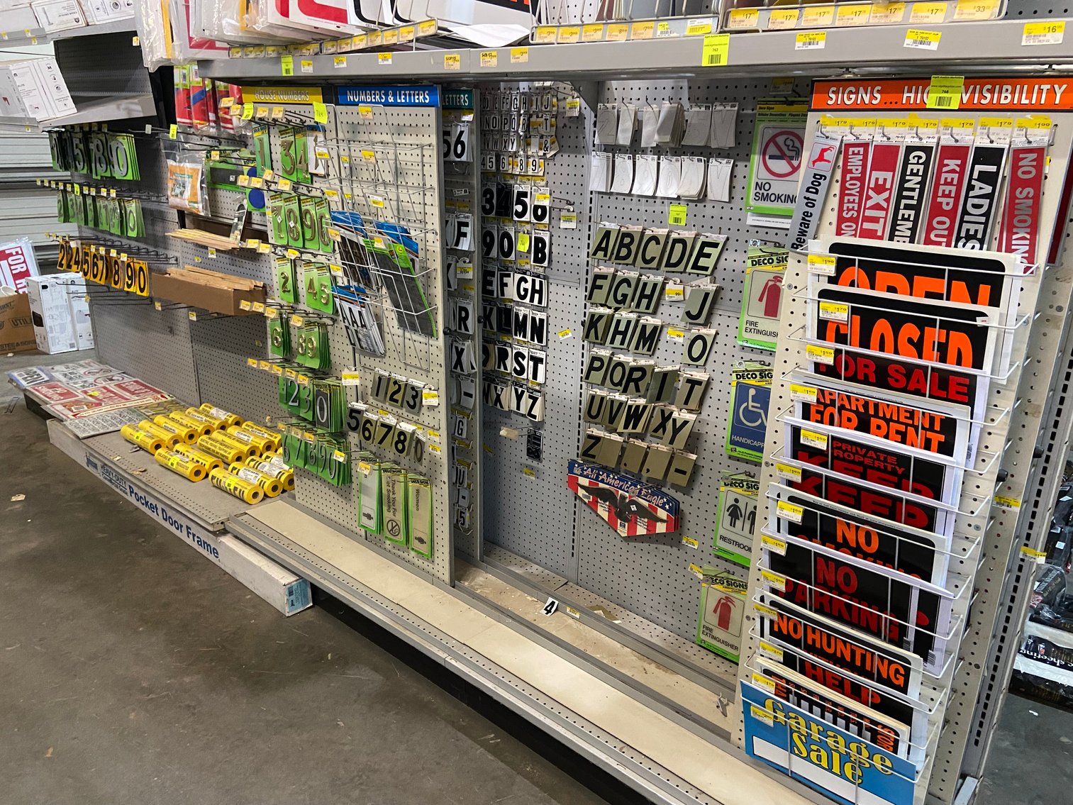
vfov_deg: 53.1
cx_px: 536
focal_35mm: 26
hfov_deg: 67.3
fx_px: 806
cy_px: 402
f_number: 1.8
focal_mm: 4.25
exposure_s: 1/40
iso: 500
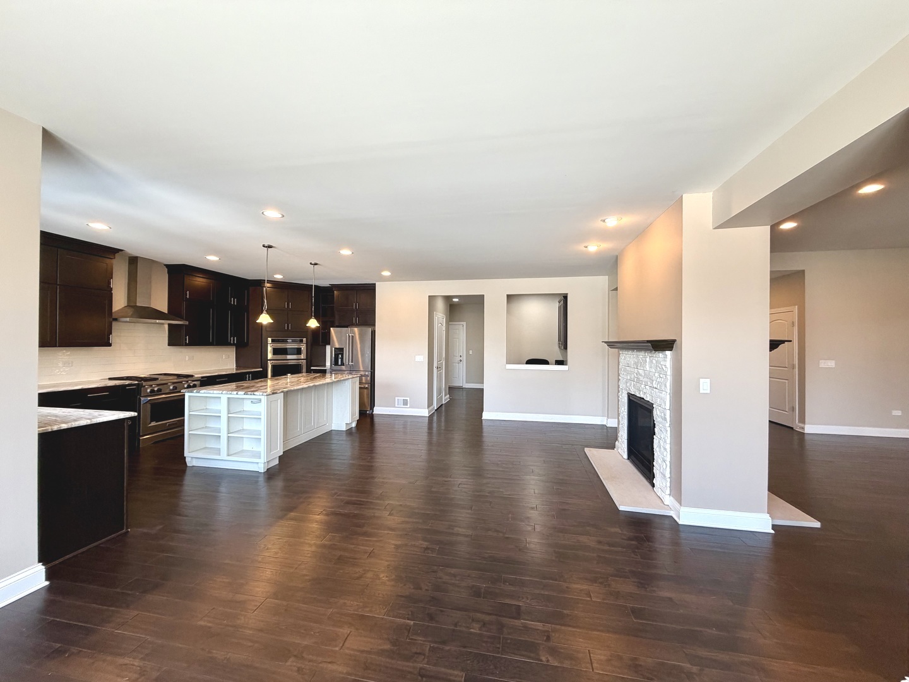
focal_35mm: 14
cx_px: 454
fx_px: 368
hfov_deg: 102.1
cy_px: 341
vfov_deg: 85.7
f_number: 2.2
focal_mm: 2.22
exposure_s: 1/120
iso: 200
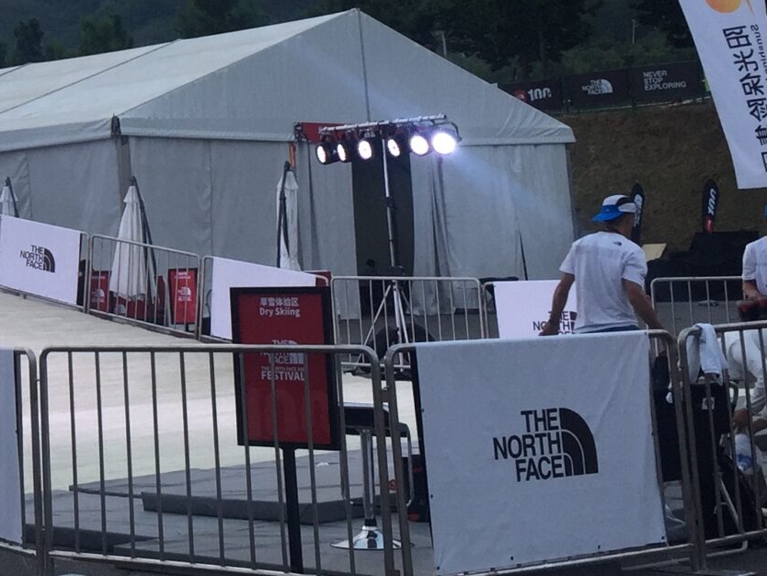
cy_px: 2
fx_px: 1973
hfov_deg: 20.5
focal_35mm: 89
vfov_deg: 16.3
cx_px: -171
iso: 32
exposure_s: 1/100
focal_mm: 4.15
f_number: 2.2
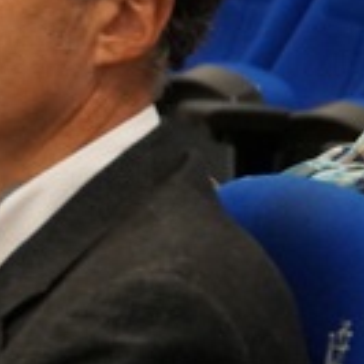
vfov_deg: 4.2
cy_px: 235
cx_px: -679
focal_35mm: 421
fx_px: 5003
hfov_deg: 4.0
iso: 2000
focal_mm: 55
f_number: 4
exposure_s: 1/160
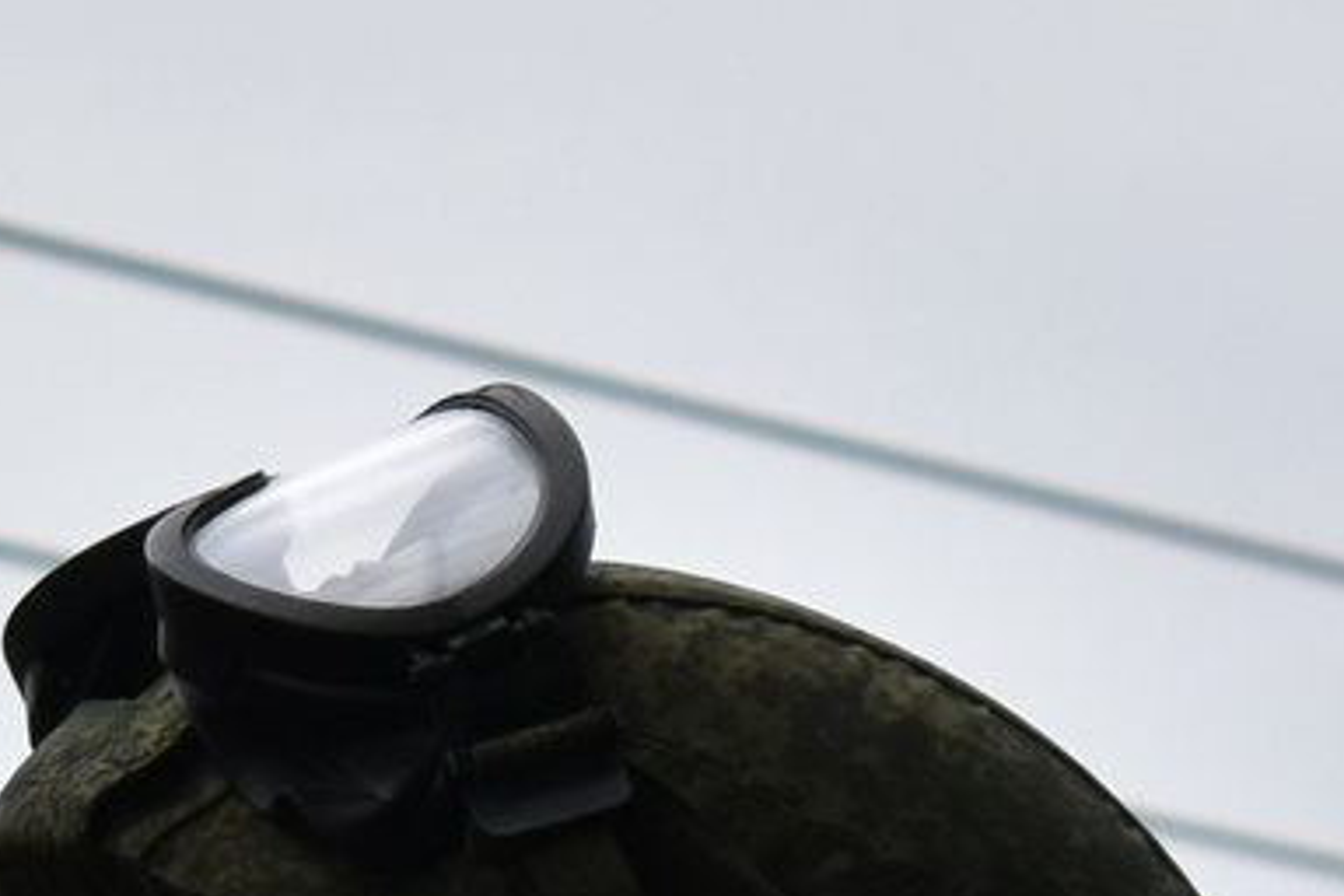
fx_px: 20544
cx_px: -56
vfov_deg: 2.5
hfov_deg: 3.7
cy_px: 1276
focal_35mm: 550
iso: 400
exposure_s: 1/1600
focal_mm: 55
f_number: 6.3
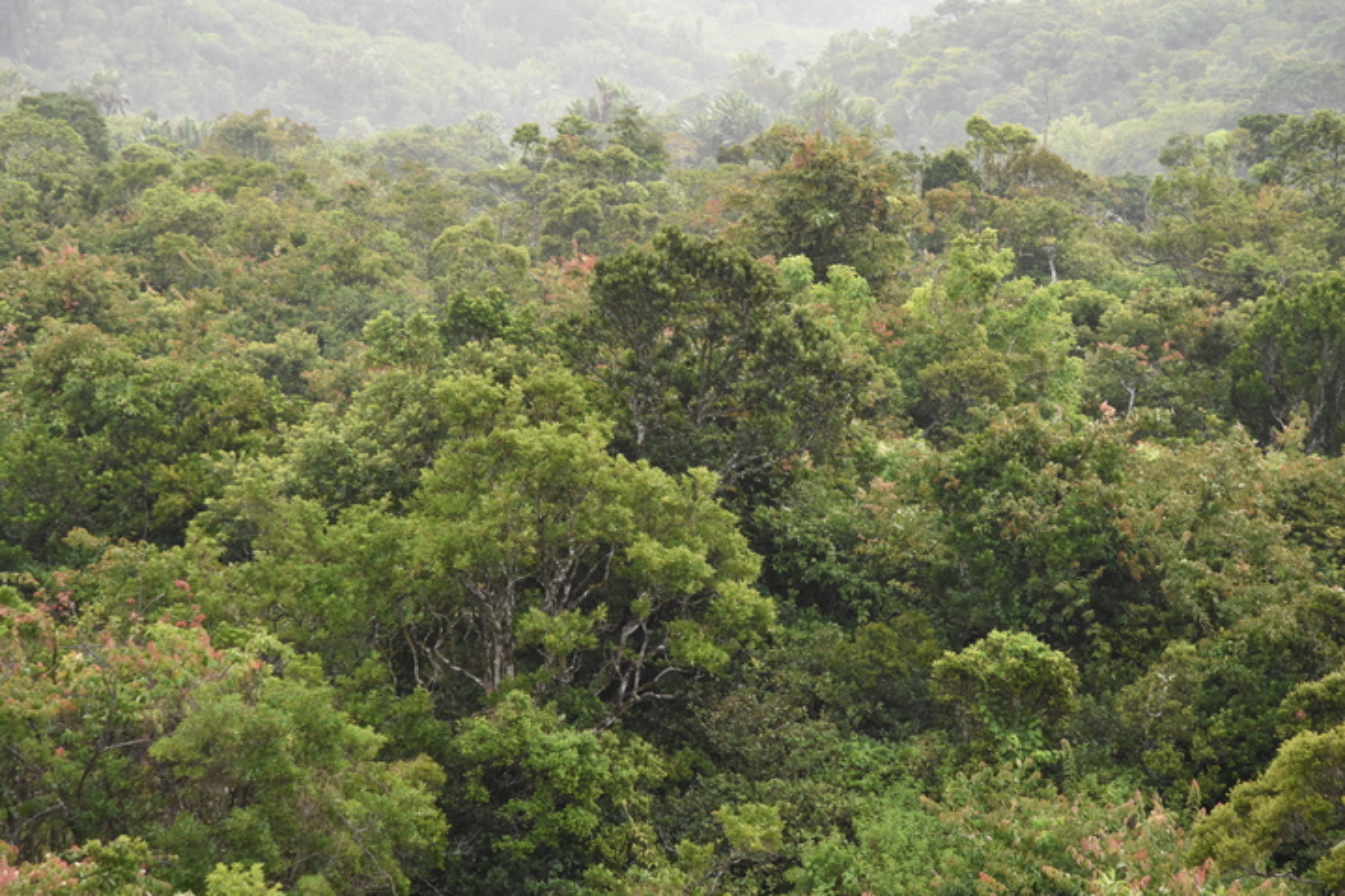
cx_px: 672
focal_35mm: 128
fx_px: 4763
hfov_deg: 16.1
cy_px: 448
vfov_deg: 10.8
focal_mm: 85
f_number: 8
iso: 800
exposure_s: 1/200
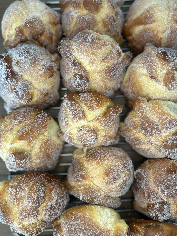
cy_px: 118
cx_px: 88
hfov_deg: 56.8
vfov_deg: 71.6
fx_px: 164
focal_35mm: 24
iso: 400
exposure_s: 1/60
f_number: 1.78
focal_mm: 6.86
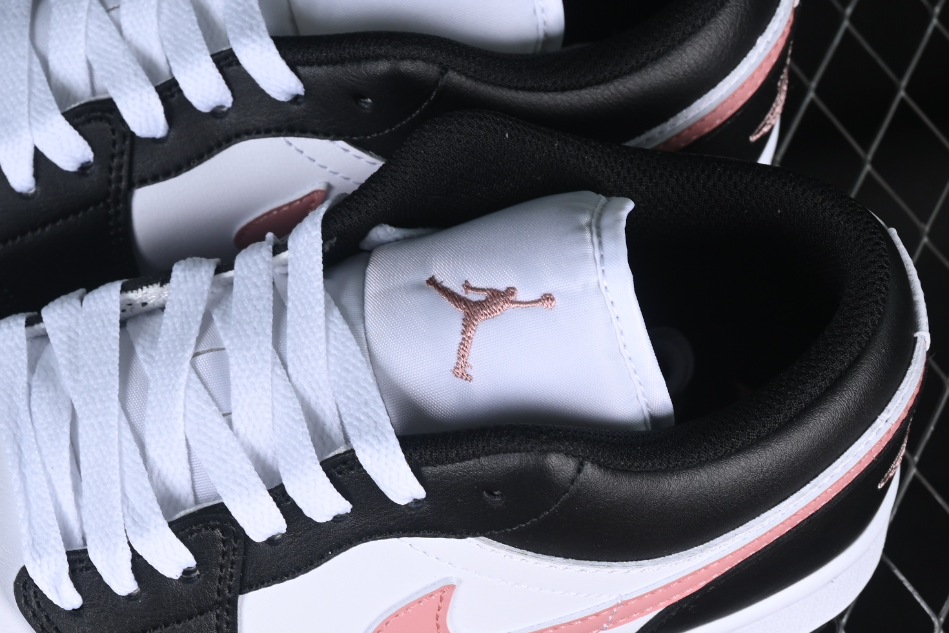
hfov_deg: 14.4
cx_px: 240
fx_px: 3743
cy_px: 342
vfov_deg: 9.7
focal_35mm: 142
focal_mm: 50
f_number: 7.1
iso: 160
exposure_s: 1/60
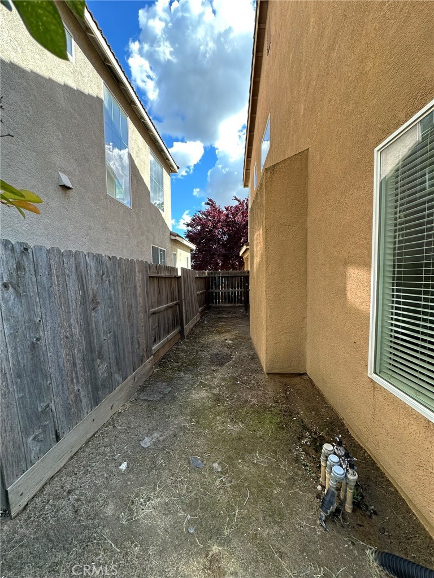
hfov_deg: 85.7
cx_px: 217
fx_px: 234
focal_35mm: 14
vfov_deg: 102.1
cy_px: 289
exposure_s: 1/211
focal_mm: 2.22
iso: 40
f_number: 2.2
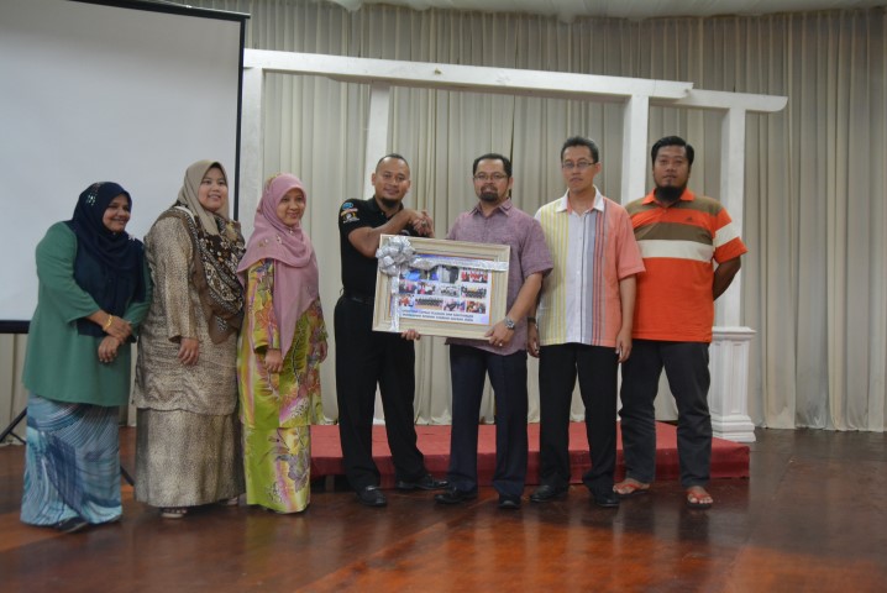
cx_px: 444
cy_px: 296
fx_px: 814
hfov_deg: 57.2
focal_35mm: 33
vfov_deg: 40.0
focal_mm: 22
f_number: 3.5
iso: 1600
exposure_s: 1/30
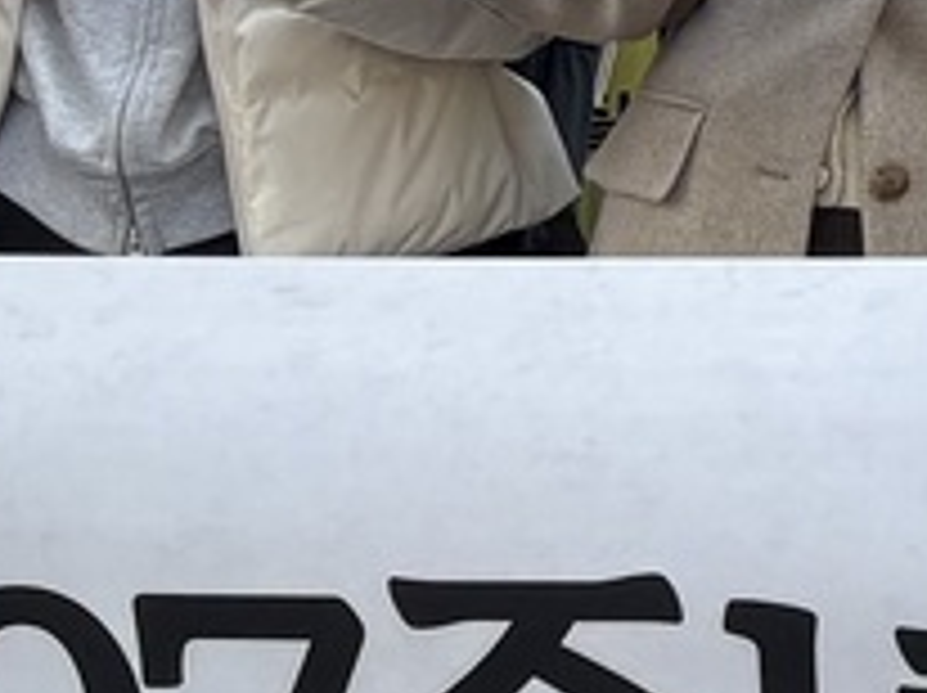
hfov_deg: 8.9
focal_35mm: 177
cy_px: -945
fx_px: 4734
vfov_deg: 7.8
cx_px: 2866
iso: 50
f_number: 1.6
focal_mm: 5.96
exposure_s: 1/390
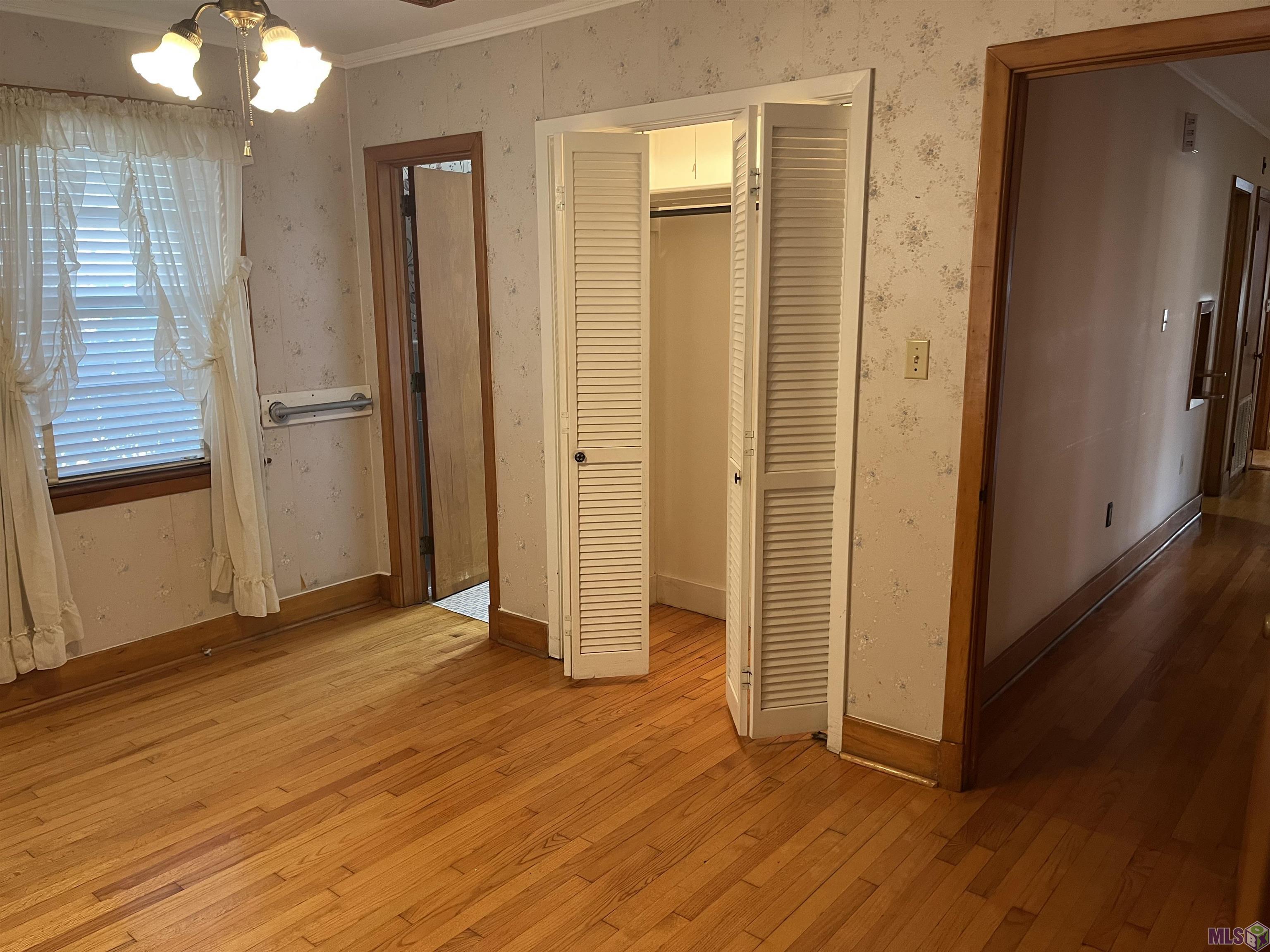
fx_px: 954
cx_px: 635
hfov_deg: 67.3
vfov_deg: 53.1
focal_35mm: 26
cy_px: 476
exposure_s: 1/60
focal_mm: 5.1
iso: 200
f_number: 1.6
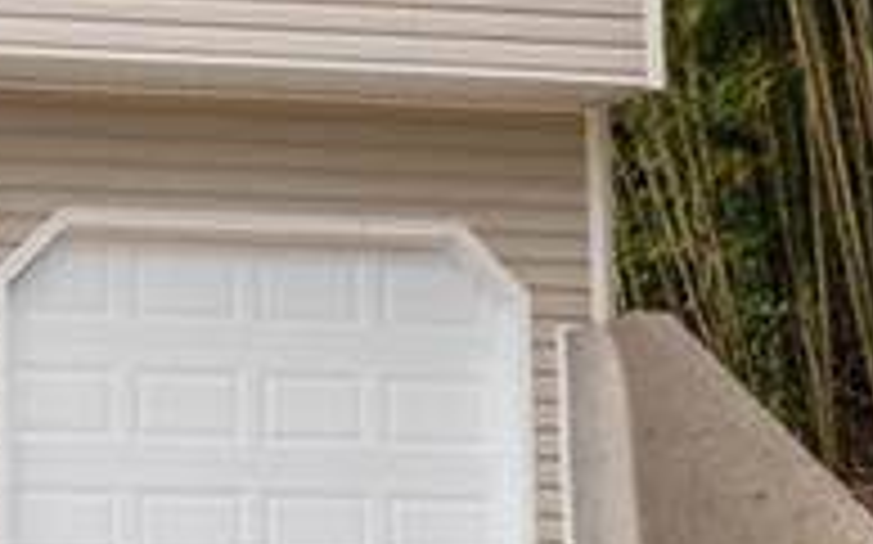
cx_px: -648
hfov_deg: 13.2
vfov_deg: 8.4
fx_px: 3448
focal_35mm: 145
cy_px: -701
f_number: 8
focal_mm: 18
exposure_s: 1/80
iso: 100
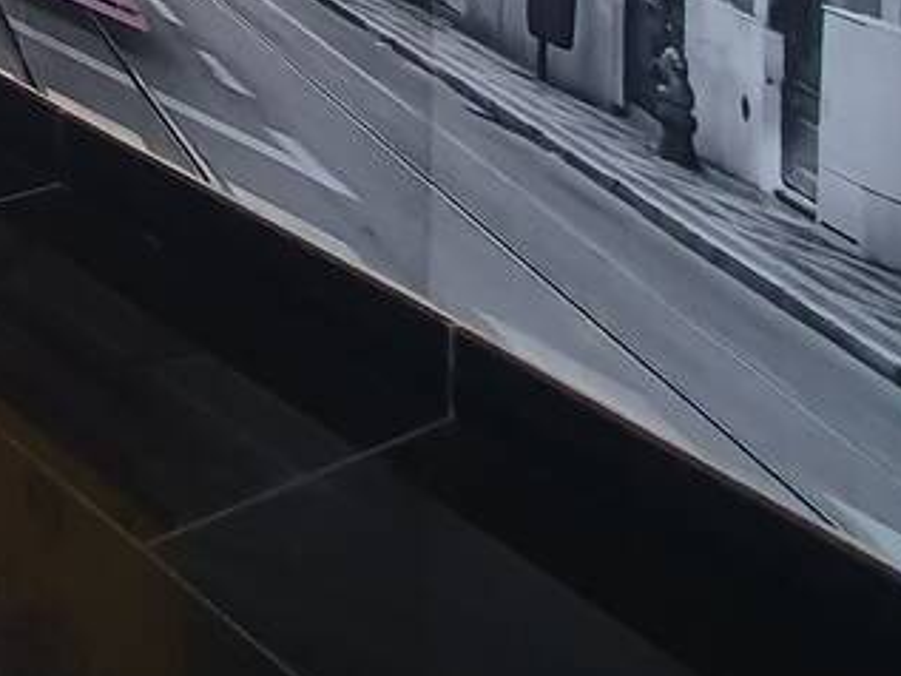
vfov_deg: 17.3
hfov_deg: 23.5
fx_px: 1536
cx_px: -563
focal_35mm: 59
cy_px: -707
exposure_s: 1/60
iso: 160
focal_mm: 1.8
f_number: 2.2
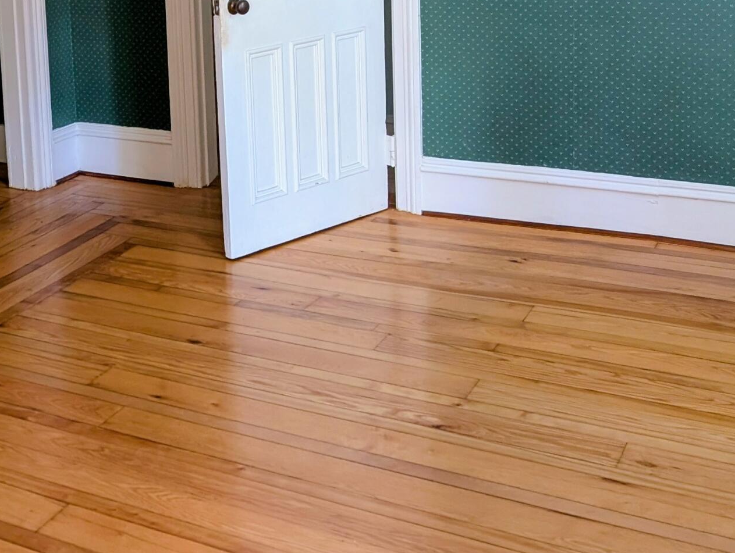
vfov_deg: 24.8
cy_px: 30
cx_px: 56
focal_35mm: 57
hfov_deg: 31.9
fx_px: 1212
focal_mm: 6.9
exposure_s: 1/60
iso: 529
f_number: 1.68
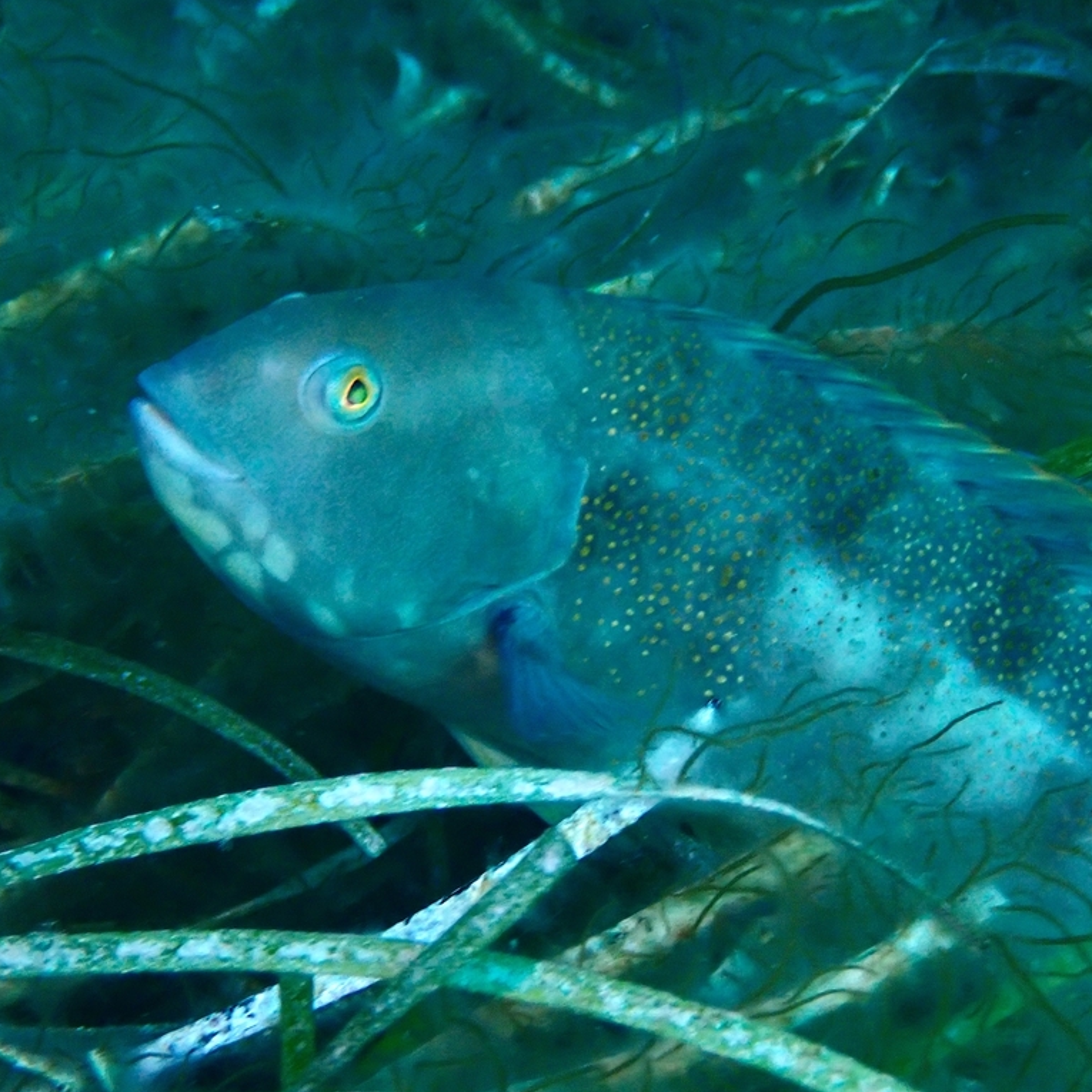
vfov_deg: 16.1
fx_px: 3855
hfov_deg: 16.1
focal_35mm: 108
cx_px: 681
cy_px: 553
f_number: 5.6
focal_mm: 14.62
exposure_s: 1/160
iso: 400
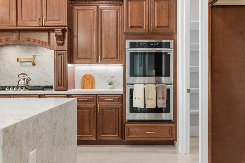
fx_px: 204
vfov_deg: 43.6
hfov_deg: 61.9
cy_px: 82
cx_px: 122
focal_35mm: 30
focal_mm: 30
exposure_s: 1/15
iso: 100
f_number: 9
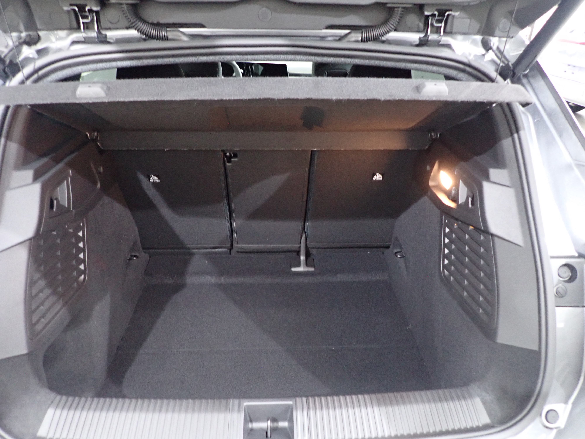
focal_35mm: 25
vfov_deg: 54.9
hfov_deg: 69.4
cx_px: 292
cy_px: 220
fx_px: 422
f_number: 2
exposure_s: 1/15
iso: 800
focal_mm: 4.5
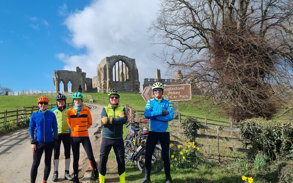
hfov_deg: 64.6
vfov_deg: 43.1
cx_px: 147
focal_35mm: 29
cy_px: 95
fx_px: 232
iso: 50
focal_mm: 5.4
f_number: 1.8
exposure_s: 1/3333
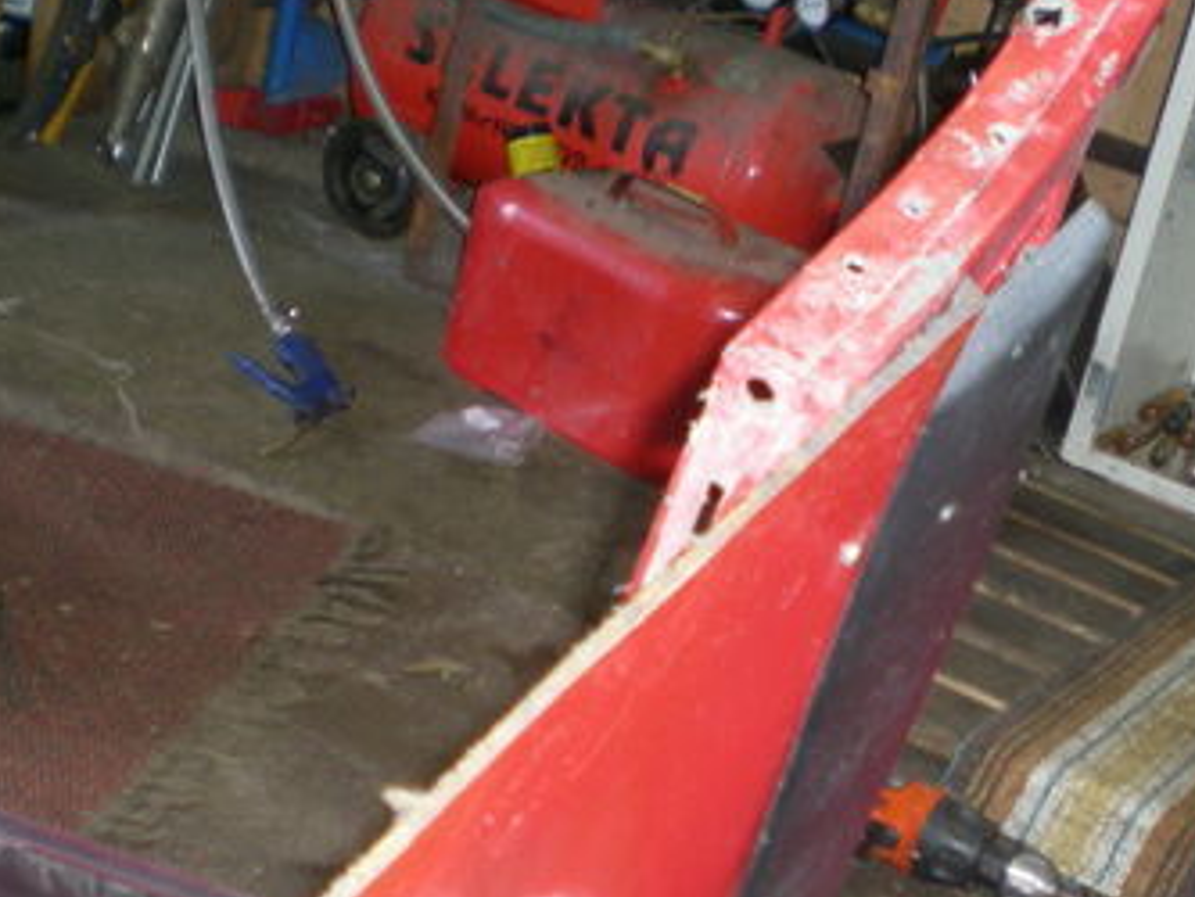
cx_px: 725
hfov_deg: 26.6
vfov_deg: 20.1
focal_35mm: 73
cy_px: 610
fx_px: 2521
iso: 133
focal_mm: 6.3
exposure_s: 1/63.1
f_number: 3.1
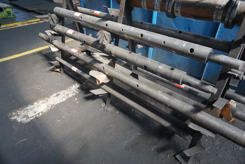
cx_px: 122
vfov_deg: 53.1
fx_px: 163
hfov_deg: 73.7
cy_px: 82
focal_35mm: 24
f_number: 4
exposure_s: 1/160
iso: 500
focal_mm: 16
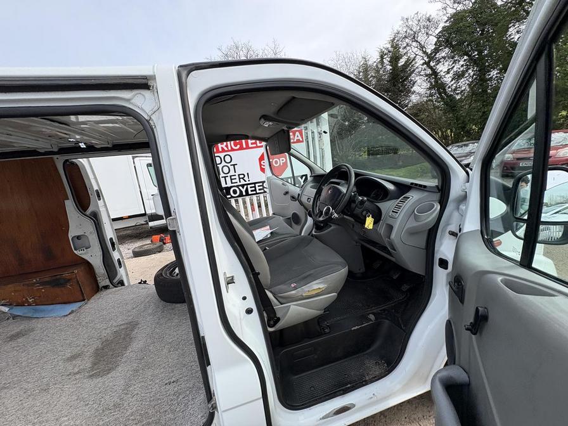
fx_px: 230
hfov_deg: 102.1
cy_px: 213
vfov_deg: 85.7
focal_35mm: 14
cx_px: 284
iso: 64
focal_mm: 2.22
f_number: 2.2
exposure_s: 1/779
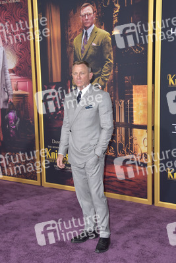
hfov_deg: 28.1
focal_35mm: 48
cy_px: 132
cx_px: 88
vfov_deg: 41.1
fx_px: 352
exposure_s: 1/250
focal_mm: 48
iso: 500
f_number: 7.1
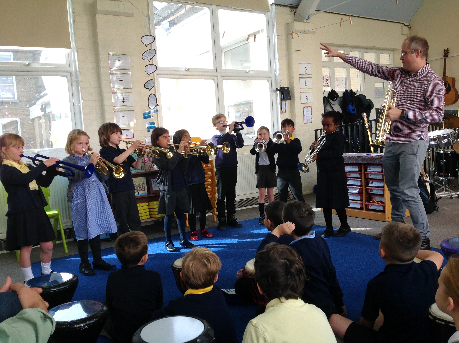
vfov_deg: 40.6
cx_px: 230
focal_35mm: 35
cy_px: 172
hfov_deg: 52.7
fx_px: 463
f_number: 2.4
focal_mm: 4.28
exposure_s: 1/100
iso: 64
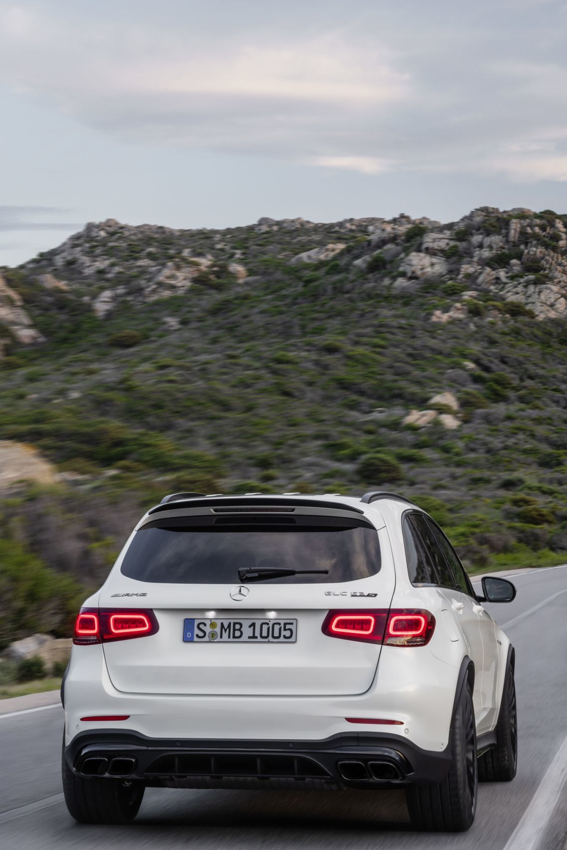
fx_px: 2385
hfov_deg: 13.6
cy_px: 469
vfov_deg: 20.2
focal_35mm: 101
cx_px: 255
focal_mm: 90
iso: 100
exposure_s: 1
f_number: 22
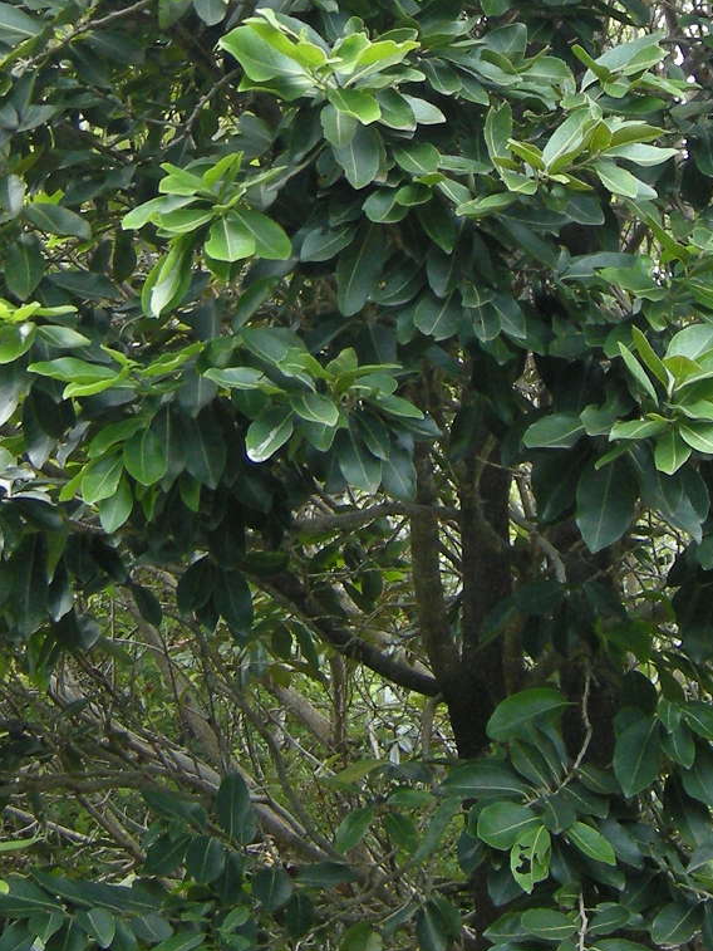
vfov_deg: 17.3
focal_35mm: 111
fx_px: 3048
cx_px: 486
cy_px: 9
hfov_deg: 13.3
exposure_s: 1/60
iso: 119
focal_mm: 7.5
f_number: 2.7
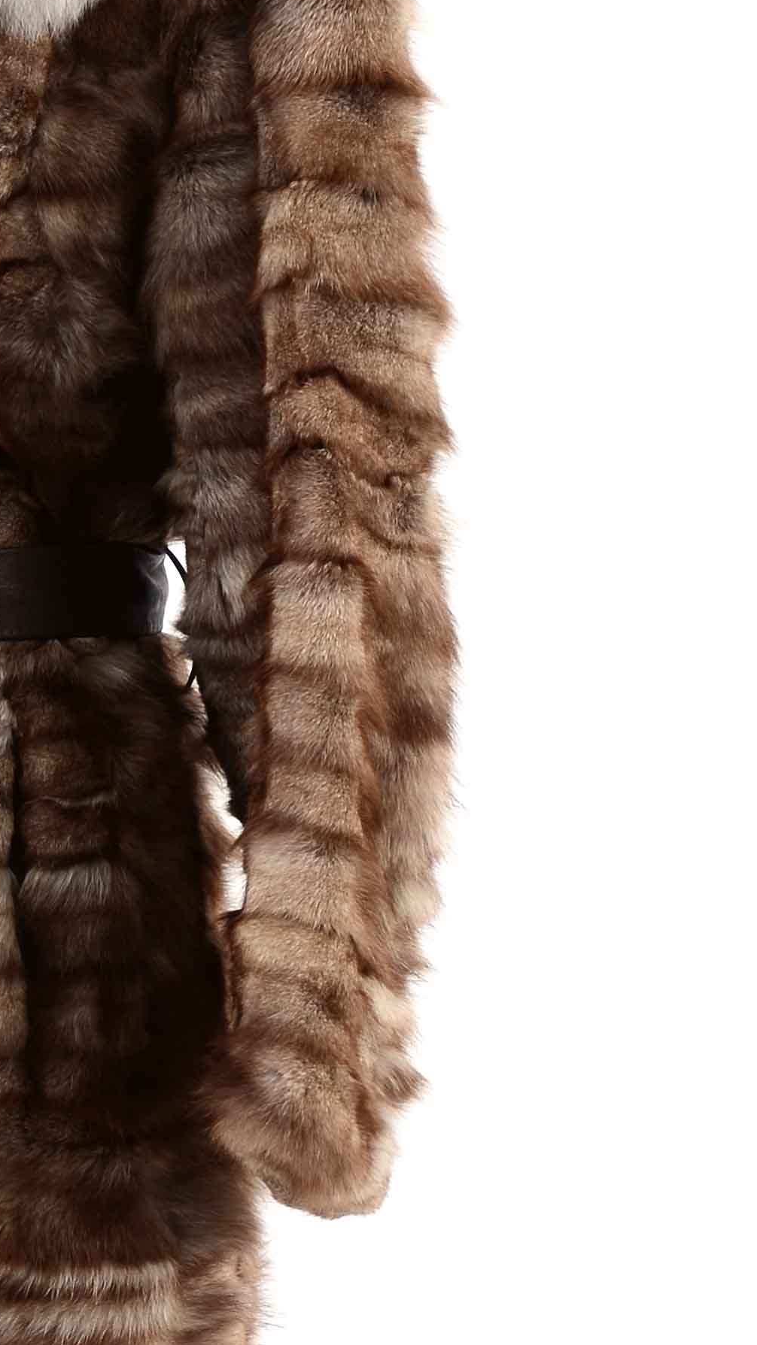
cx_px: -180
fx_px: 7710
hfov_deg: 5.6
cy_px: 999
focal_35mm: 216
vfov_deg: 10.0
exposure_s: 1/125
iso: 200
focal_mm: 50
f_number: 11
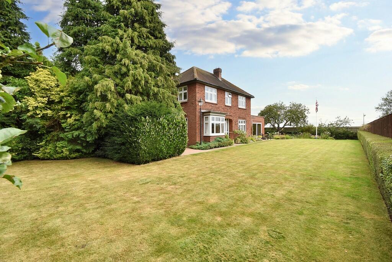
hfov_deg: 100.4
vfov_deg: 77.3
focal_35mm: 15
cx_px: 196
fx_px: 163
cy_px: 131
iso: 100
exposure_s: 1/200
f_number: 7.1
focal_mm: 10
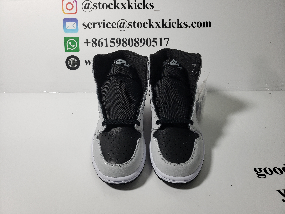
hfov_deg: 67.3
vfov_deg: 53.1
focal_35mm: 26
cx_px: 142
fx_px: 214
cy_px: 107
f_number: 1.5
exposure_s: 1/431
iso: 50
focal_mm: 4.3
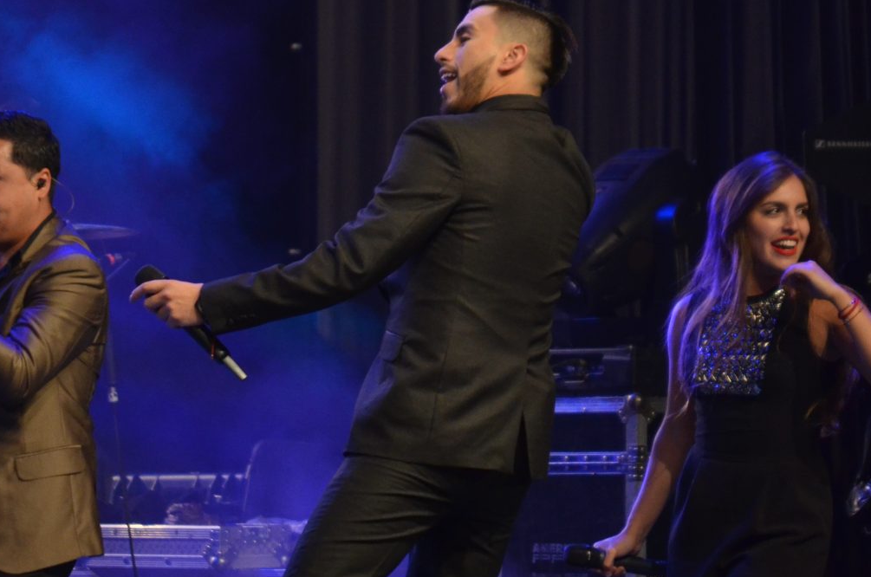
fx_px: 13282
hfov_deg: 3.8
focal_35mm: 550
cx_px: 517
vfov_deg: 2.5
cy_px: 268
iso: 1000
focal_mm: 180
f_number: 5.6
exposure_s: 1/200
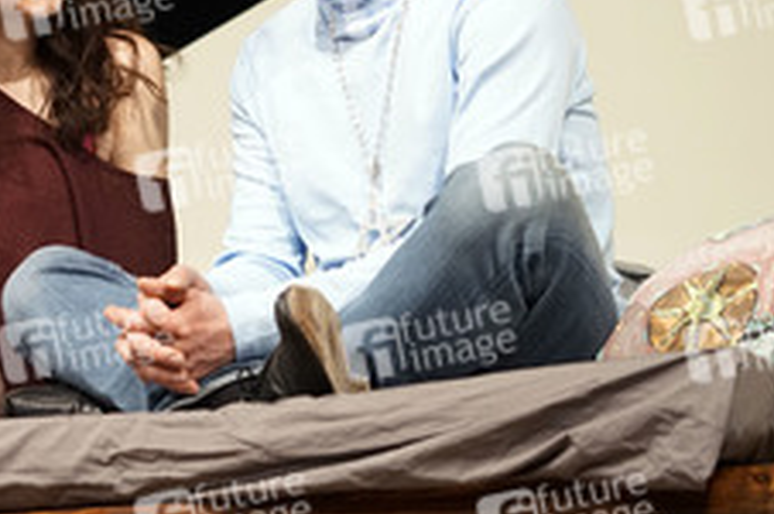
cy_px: 86
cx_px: 132
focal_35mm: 170
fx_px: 3650
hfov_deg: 12.0
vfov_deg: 8.0
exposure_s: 1/125
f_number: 2.8
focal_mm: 85
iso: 1600
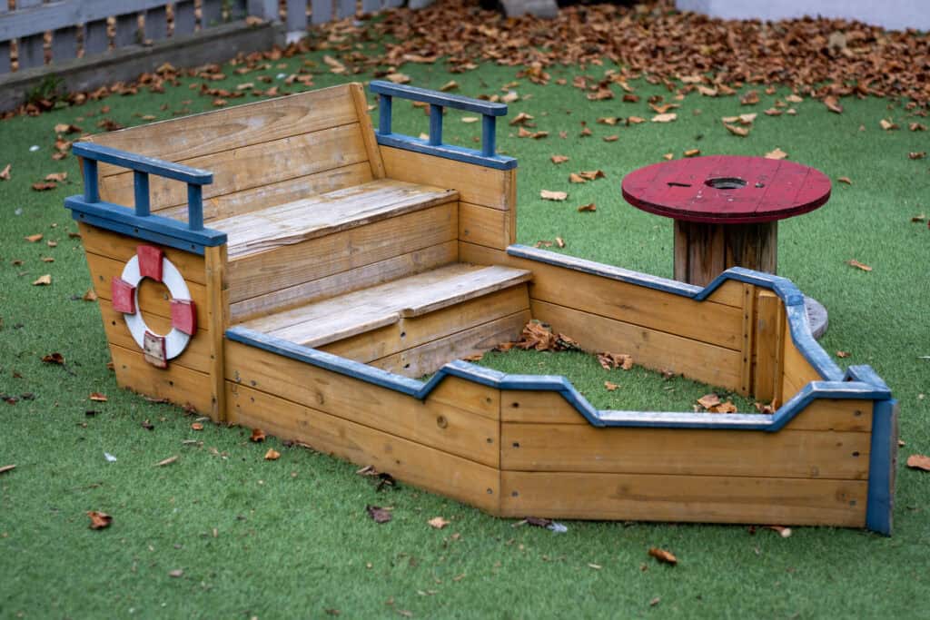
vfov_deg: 16.3
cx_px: 465
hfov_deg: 24.2
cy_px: 310
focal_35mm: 84
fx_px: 2170
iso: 125
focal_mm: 56
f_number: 2.8
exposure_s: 1/250
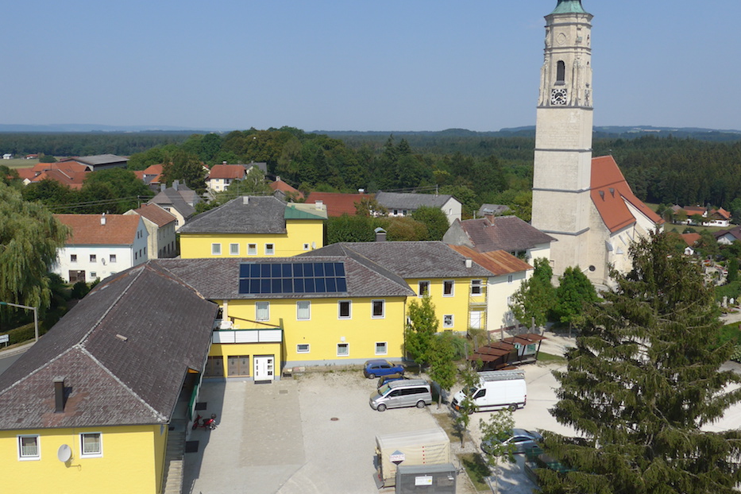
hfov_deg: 58.7
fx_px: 659
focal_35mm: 32
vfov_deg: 41.0
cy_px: 205
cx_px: 361
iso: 80
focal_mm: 6
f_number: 2.8
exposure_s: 1/2000
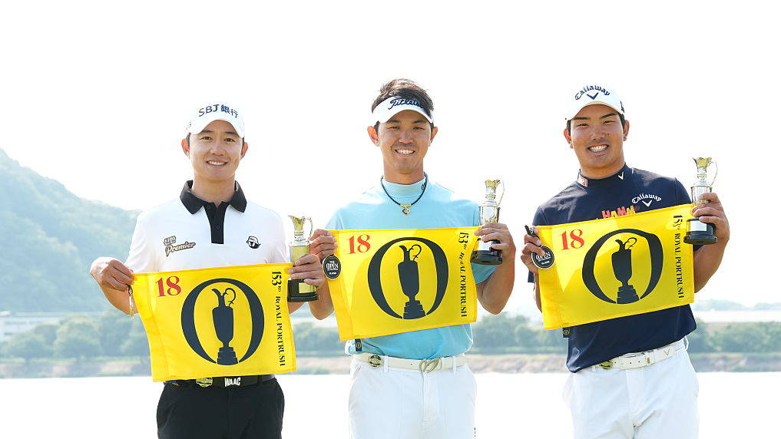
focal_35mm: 172
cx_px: 392
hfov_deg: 12.5
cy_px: 253
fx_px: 3562
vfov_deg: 7.1
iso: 640
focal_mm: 109
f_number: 8
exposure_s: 1/400
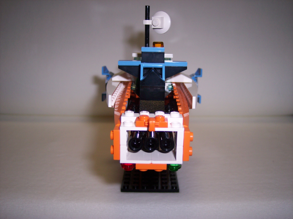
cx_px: 146
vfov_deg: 36.8
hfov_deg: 47.9
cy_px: 110
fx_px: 330
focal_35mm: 39
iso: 100
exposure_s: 1/60
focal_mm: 8
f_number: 2.8
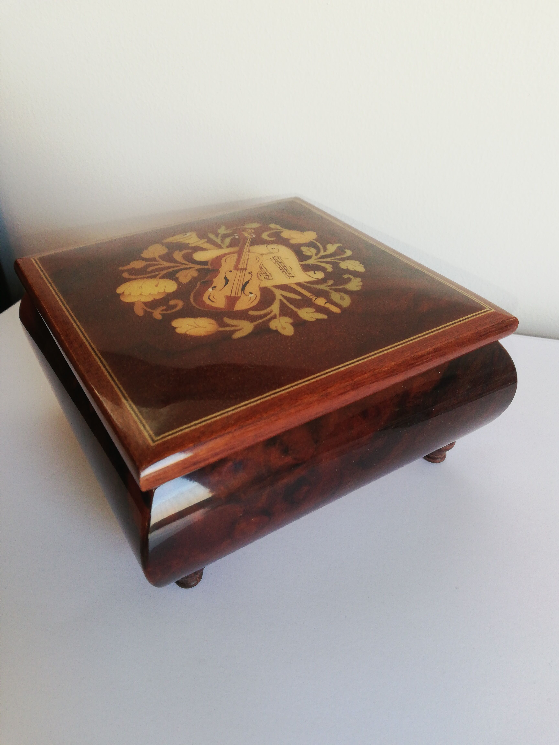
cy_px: 372
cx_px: 280
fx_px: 560
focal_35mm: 26
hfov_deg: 53.1
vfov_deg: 67.3
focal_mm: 3.81
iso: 100
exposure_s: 1/50
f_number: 2.2
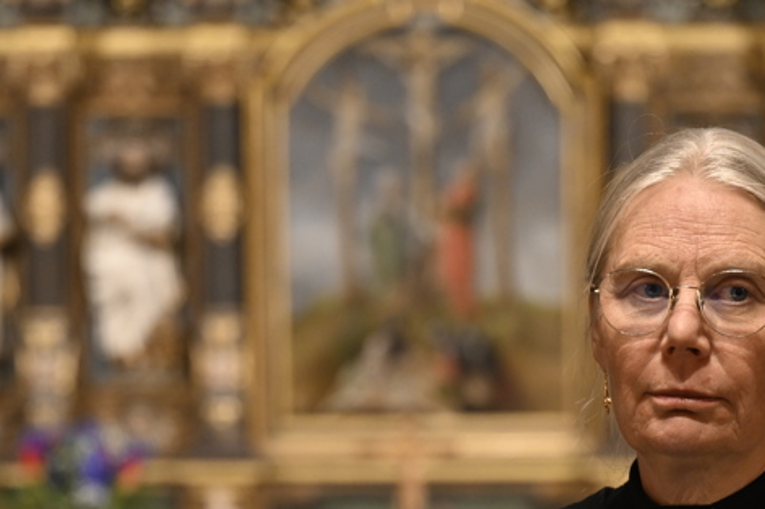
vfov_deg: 6.2
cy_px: 663
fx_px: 4650
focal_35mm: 219
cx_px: 634
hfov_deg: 9.4
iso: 1250
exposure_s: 1/125
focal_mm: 76
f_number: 2.8
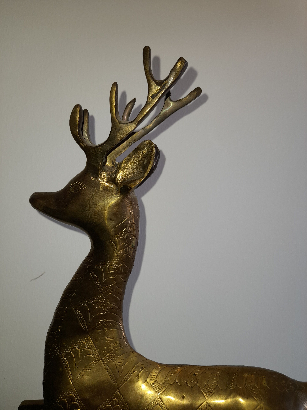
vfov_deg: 69.4
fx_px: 296
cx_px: 154
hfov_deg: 54.9
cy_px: 205
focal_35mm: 25
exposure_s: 1/100
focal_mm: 4.6
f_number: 2
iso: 32
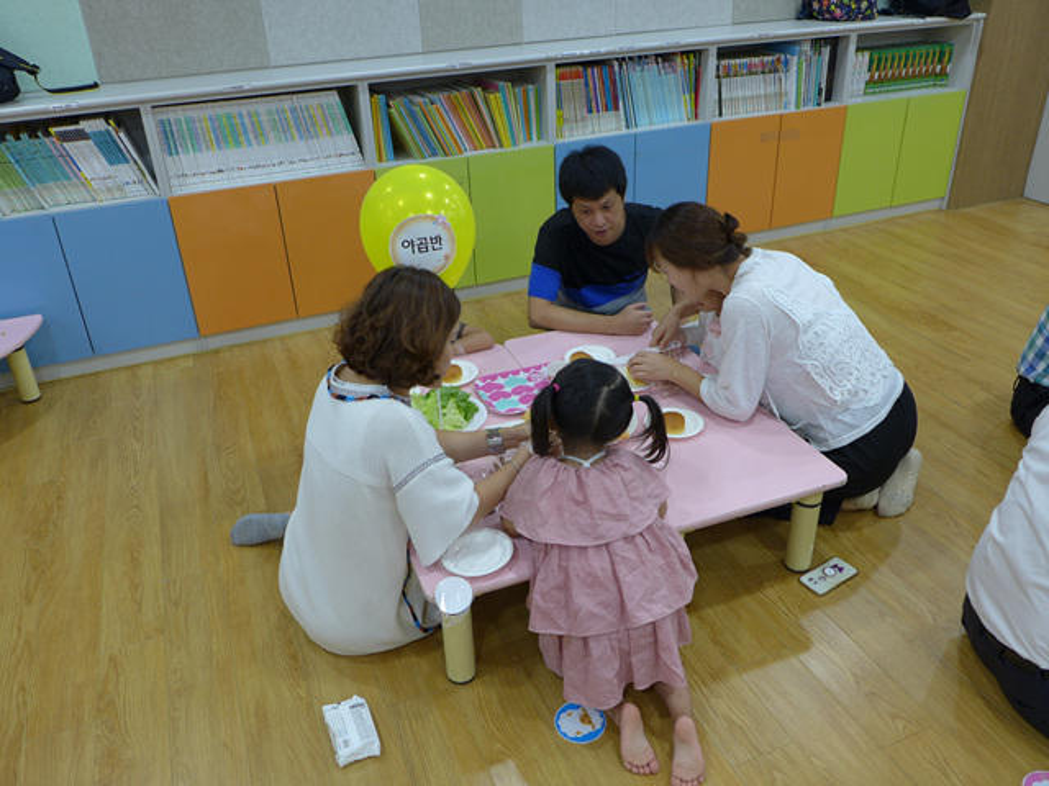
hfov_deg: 63.4
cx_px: 524
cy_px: 393
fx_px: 849
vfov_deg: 49.7
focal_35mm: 28
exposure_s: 1/60
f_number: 1.5
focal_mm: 5.5
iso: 100
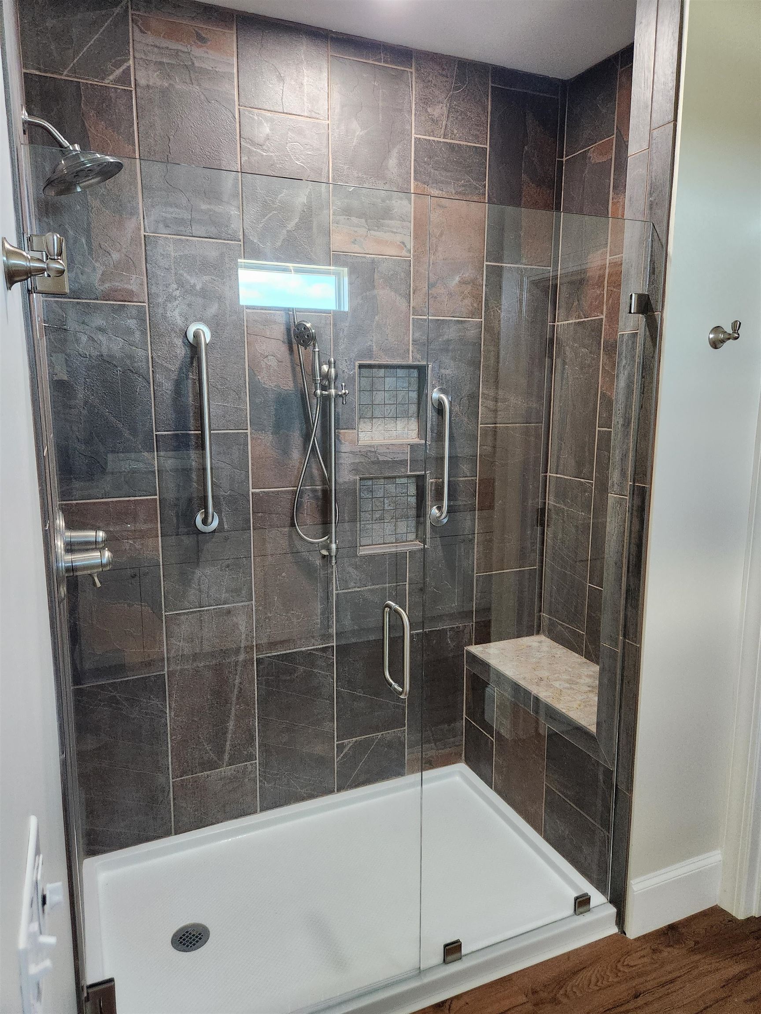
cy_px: 507
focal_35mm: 23
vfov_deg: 73.9
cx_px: 380
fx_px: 674
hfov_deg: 58.9
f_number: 1.8
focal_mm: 5.4
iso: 800
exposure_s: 1/120
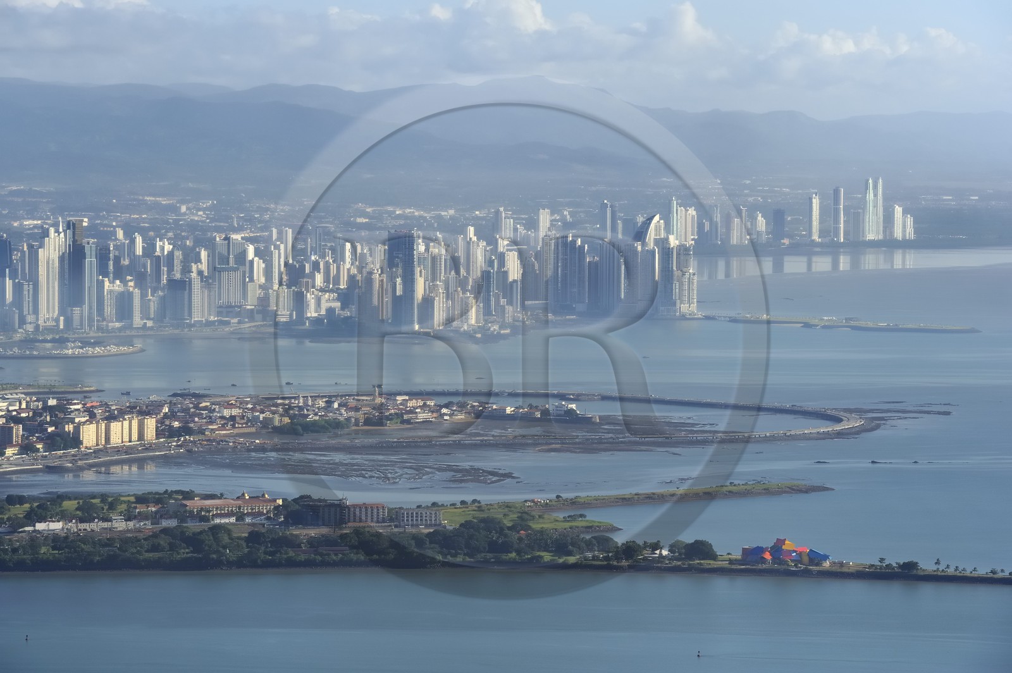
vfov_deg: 8.8
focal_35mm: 155
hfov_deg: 13.3
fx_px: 4354
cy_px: 336
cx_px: 506
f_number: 10
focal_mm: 155
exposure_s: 1/500
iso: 200
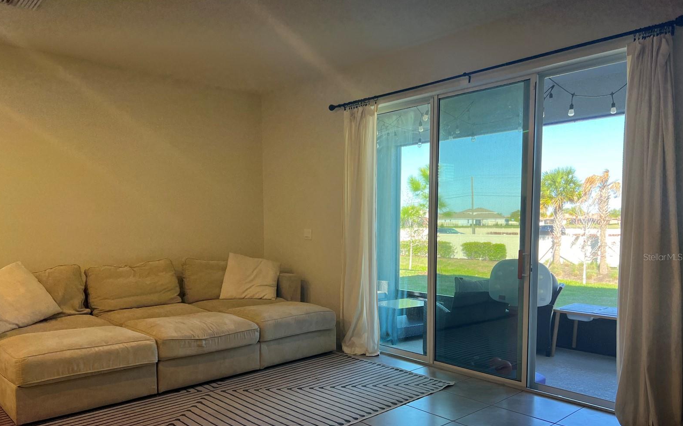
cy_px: 257
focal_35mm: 28
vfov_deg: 44.3
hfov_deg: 66.5
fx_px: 521
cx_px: 337
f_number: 1.5
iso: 64
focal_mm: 5.7
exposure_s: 1/126
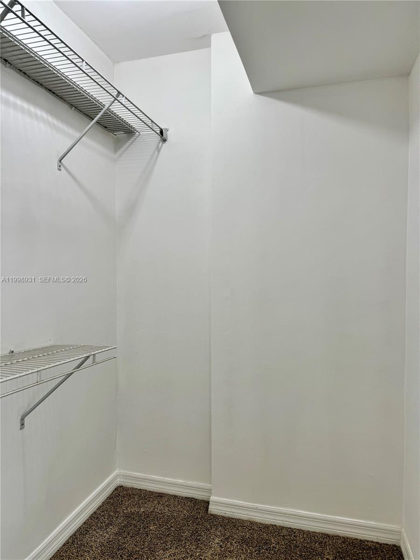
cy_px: 280
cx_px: 210
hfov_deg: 56.8
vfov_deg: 71.6
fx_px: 388
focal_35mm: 24
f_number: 1.78
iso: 80
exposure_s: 1/120
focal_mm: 6.76
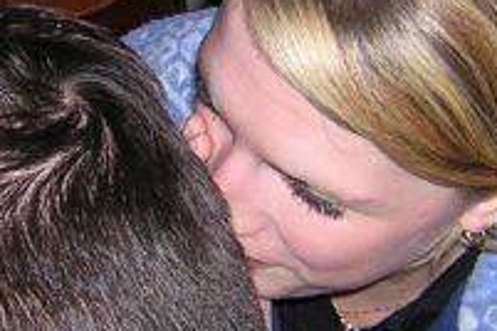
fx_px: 1643
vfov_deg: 11.5
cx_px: 190
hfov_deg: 17.2
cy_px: 146
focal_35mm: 119
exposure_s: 1/60.1
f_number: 2.6
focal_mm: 4.7
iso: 100
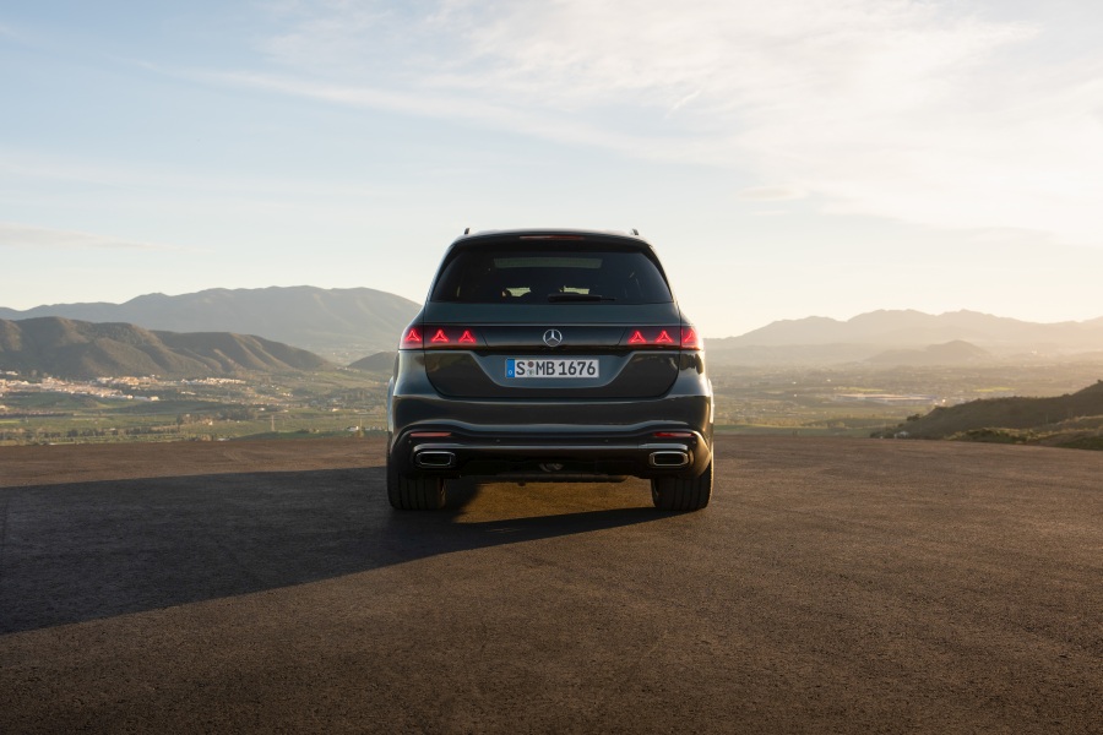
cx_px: 552
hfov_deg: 54.4
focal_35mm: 35
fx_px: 1072
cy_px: 368
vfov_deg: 37.9
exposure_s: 1/200
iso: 100
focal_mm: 35
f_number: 5
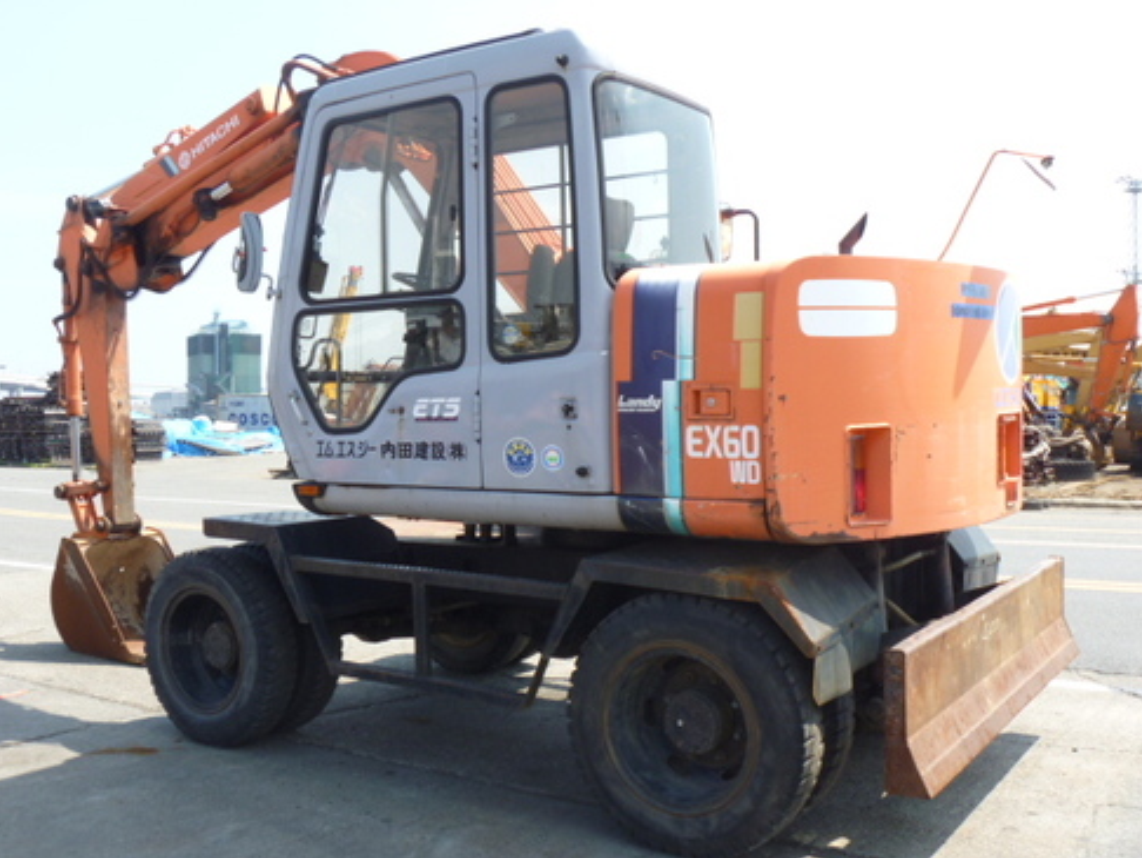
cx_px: 564
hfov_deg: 51.3
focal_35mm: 36
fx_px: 1188
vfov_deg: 39.7
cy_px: 434
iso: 80
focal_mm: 6.3
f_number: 4.5
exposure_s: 1/160
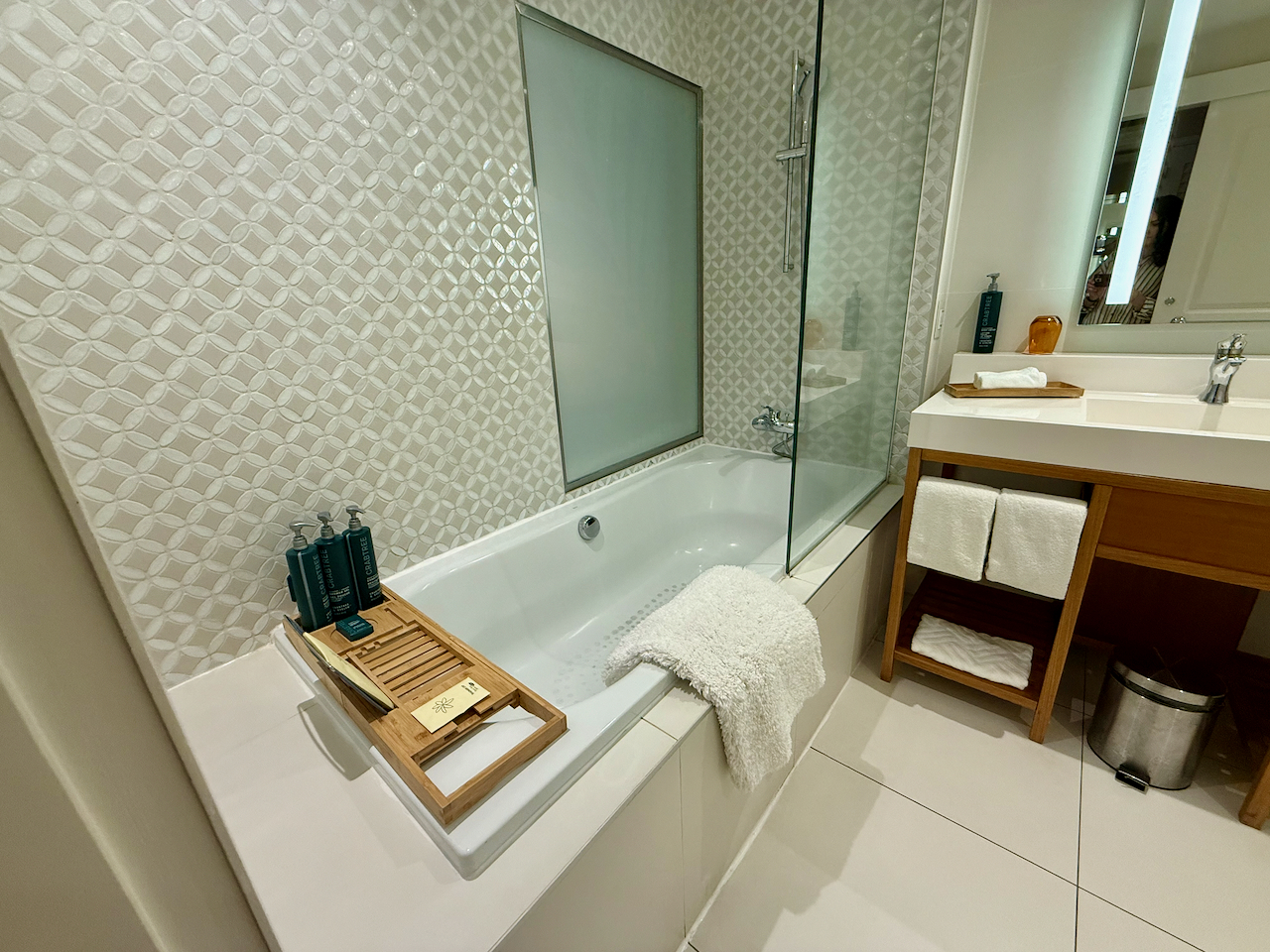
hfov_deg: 102.1
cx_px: 635
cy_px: 476
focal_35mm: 14
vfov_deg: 85.7
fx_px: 514
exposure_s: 1/120
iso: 250
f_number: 2.2
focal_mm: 2.22
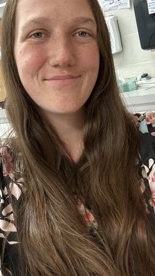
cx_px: 66
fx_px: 300
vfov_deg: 49.1
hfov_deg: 28.9
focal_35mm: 41
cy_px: 109
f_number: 1.9
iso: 320
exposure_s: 1/40
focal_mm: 2.69
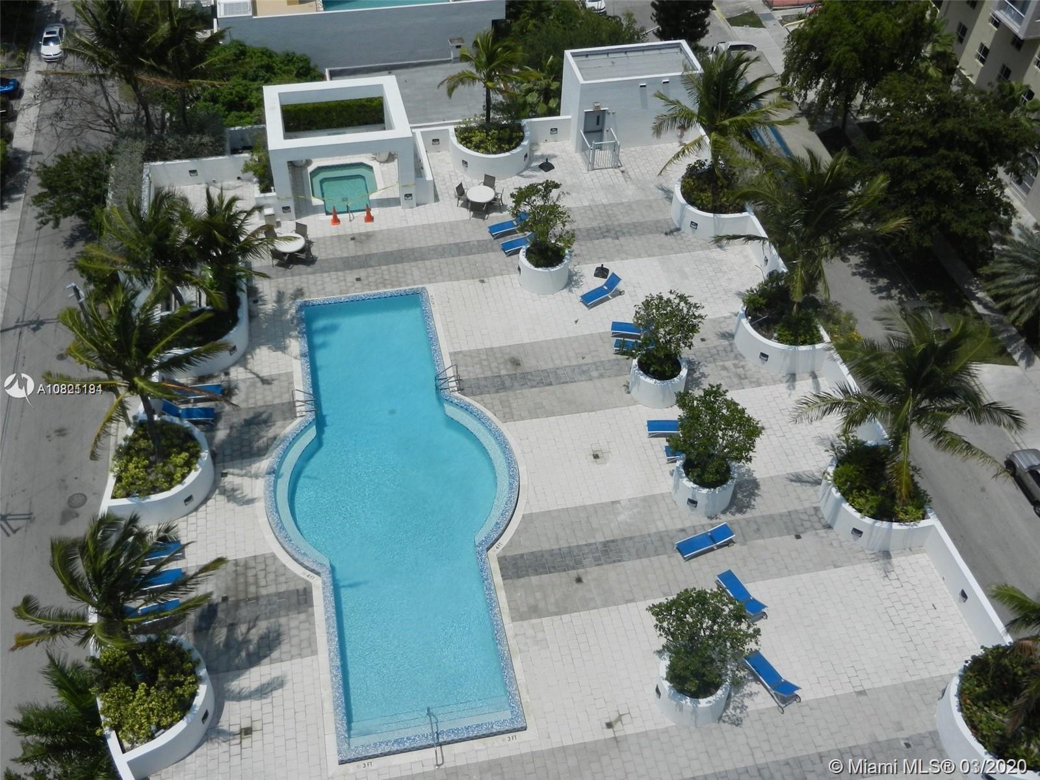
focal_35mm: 33
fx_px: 991
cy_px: 390
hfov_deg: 55.4
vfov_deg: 42.9
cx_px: 520
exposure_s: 1/1000
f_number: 7.6
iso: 160
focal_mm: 5.9
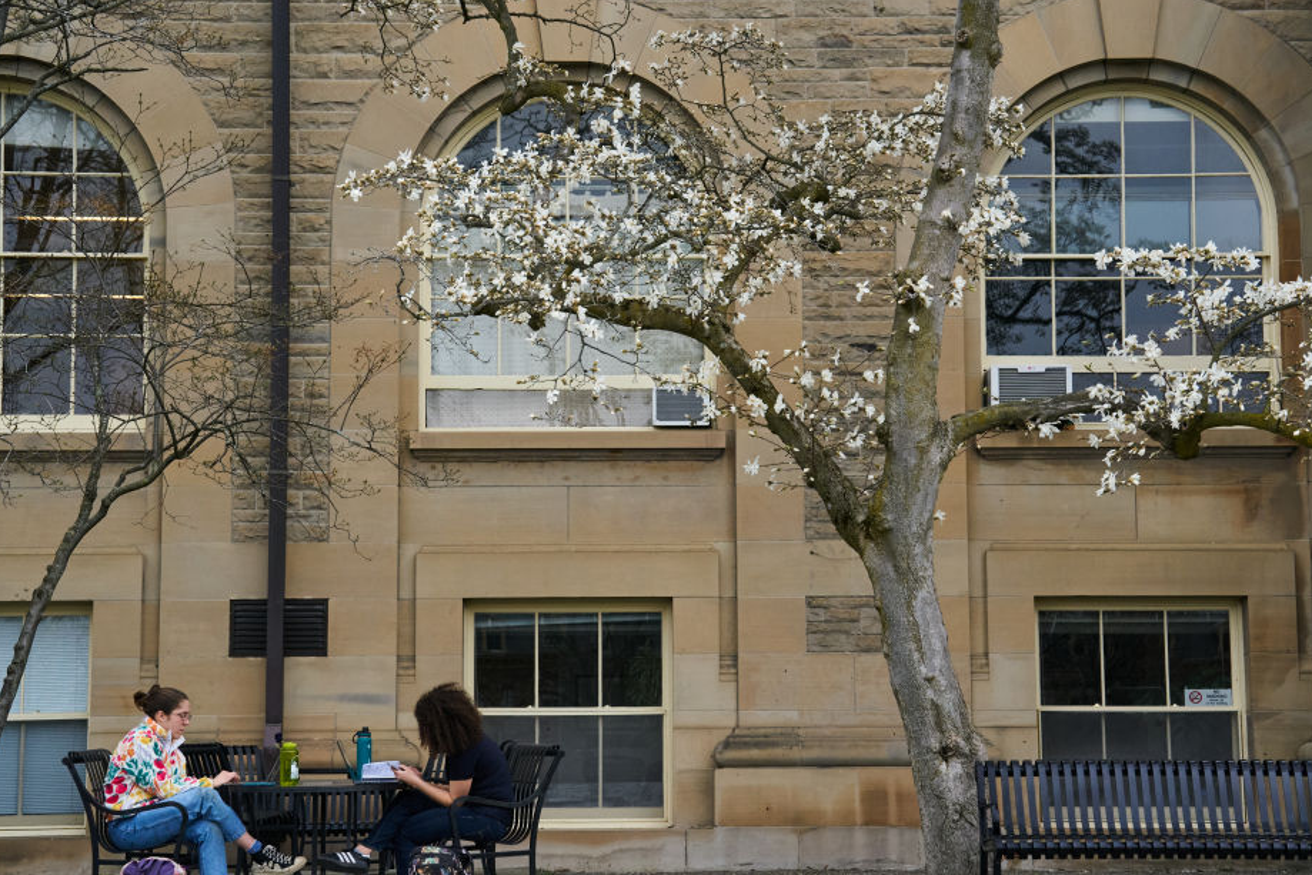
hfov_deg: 26.0
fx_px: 2843
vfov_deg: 17.5
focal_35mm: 78
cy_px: 472
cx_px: 668
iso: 3200
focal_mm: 70
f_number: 11
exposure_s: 1/250
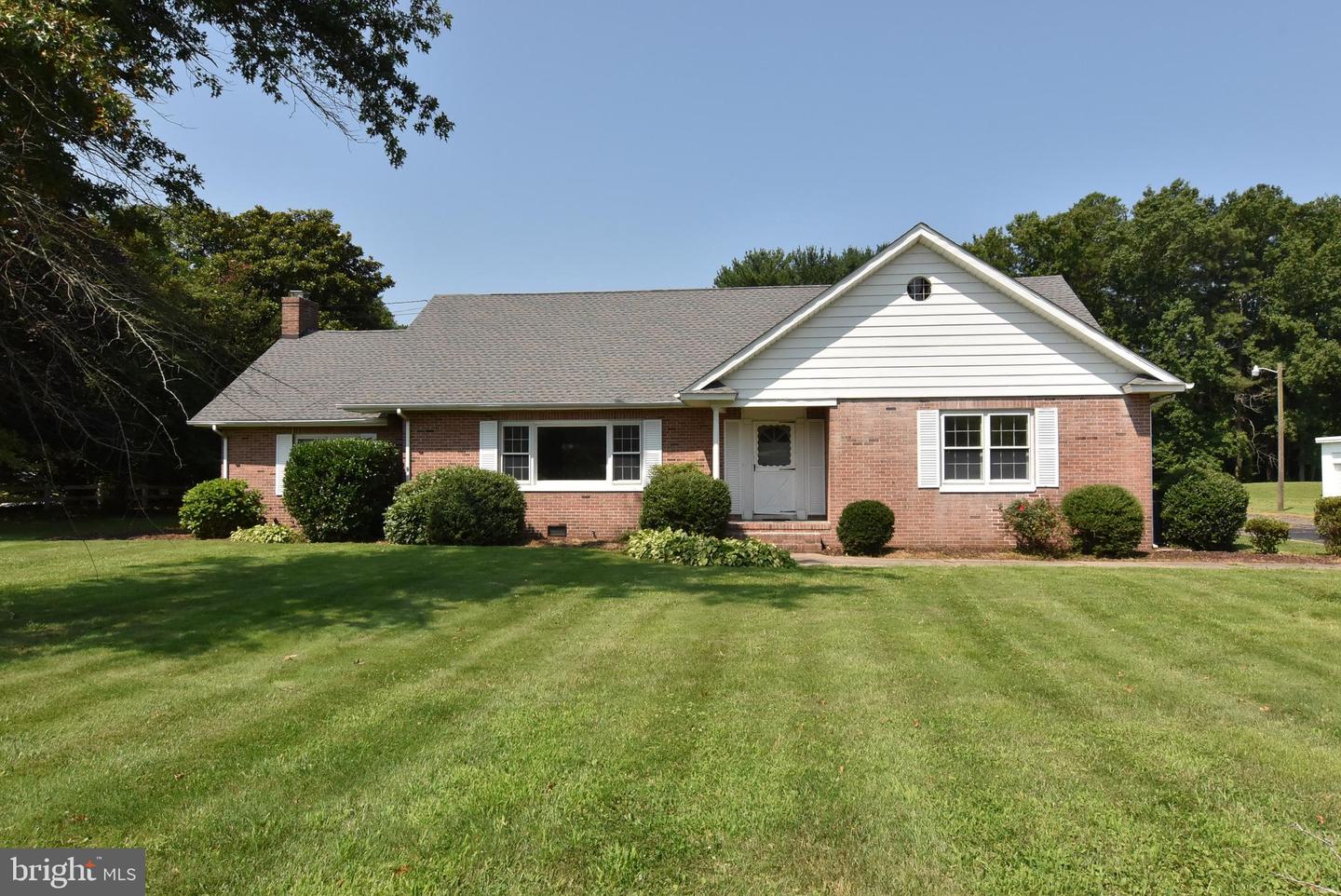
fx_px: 839
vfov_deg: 56.2
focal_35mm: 22
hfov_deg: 77.3
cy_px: 448
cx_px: 670
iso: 800
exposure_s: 1/800
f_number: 14
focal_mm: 15
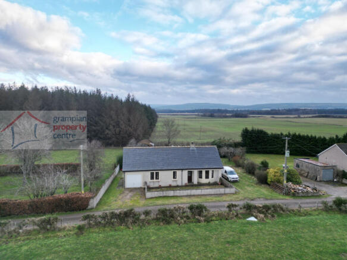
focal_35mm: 24
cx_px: 174
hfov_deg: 71.6
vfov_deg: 56.8
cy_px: 130
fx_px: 241
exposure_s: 1/667
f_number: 1.7
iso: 100
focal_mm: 6.72
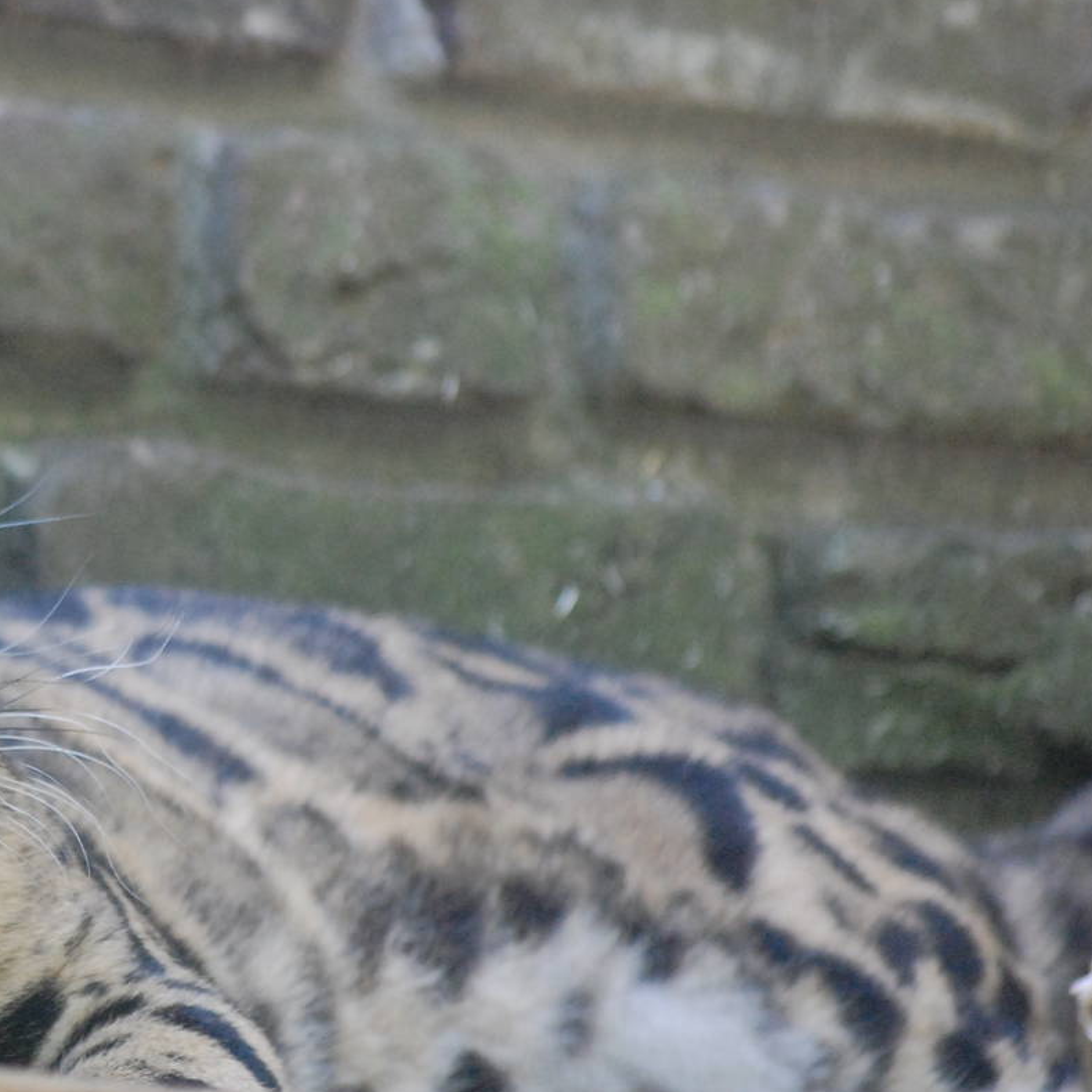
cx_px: 18
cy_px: 651
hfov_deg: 4.7
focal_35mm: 374
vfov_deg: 4.7
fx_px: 13343
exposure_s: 1/60
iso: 1600
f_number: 5.3
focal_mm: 145
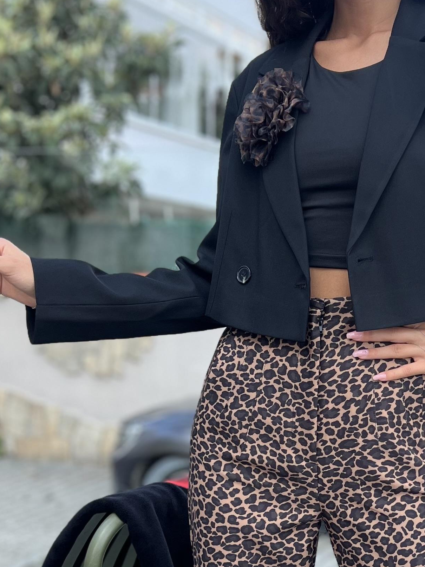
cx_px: 394
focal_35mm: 65
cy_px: 452
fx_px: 1064
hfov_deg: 22.0
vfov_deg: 29.2
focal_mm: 5.7
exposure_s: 1/692
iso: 50
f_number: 1.5
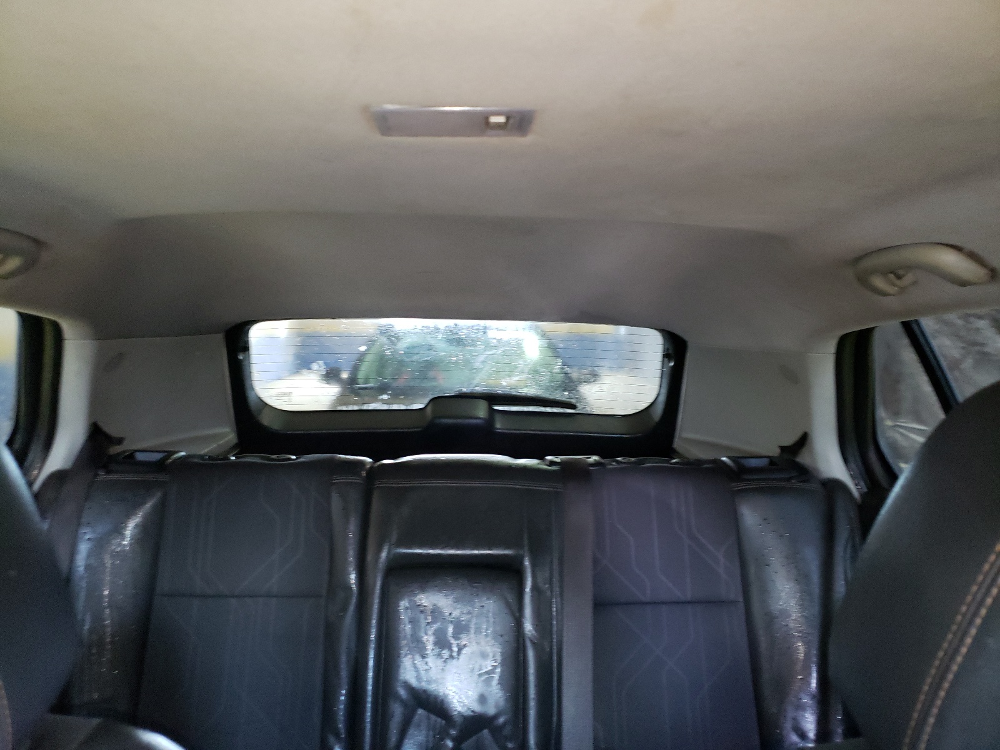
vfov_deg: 53.1
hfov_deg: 67.3
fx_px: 751
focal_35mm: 26
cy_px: 375
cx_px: 500
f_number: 1.5
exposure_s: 1/30
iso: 379
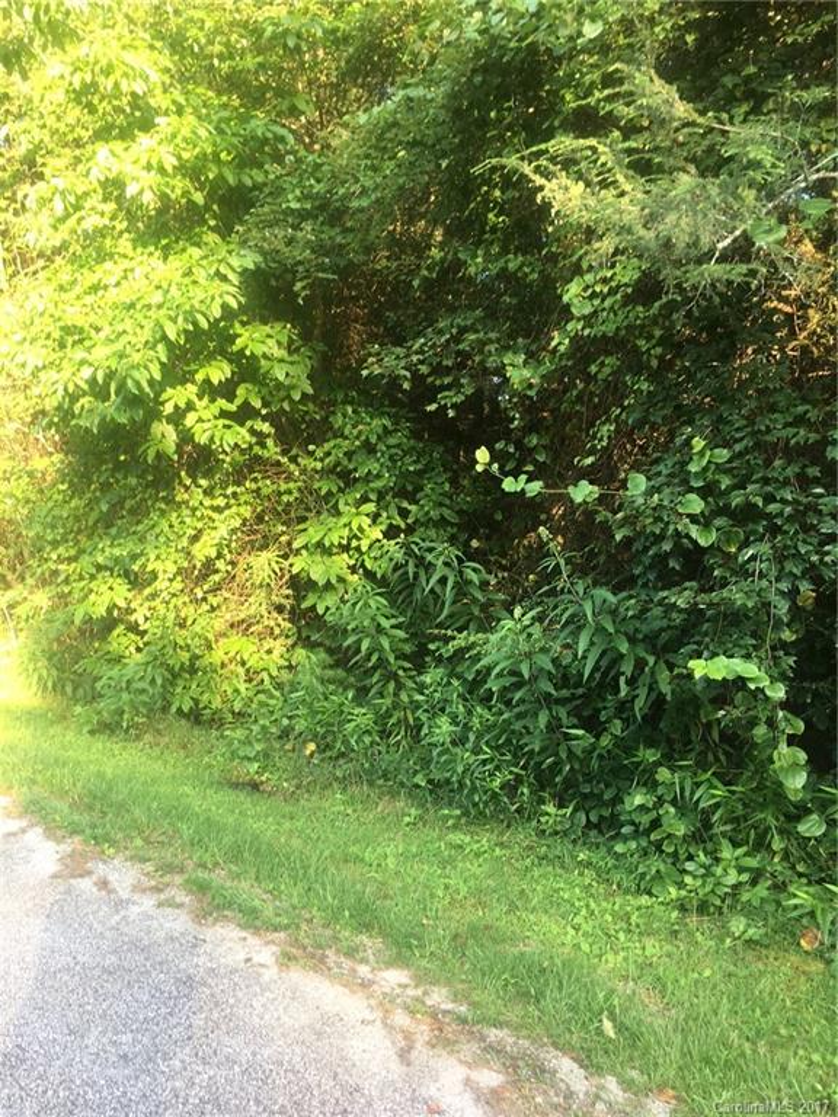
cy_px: 558
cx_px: 419
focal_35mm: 29
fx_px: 936
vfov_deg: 61.7
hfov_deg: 48.2
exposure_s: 1/60
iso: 32
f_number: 2.2
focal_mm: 4.15
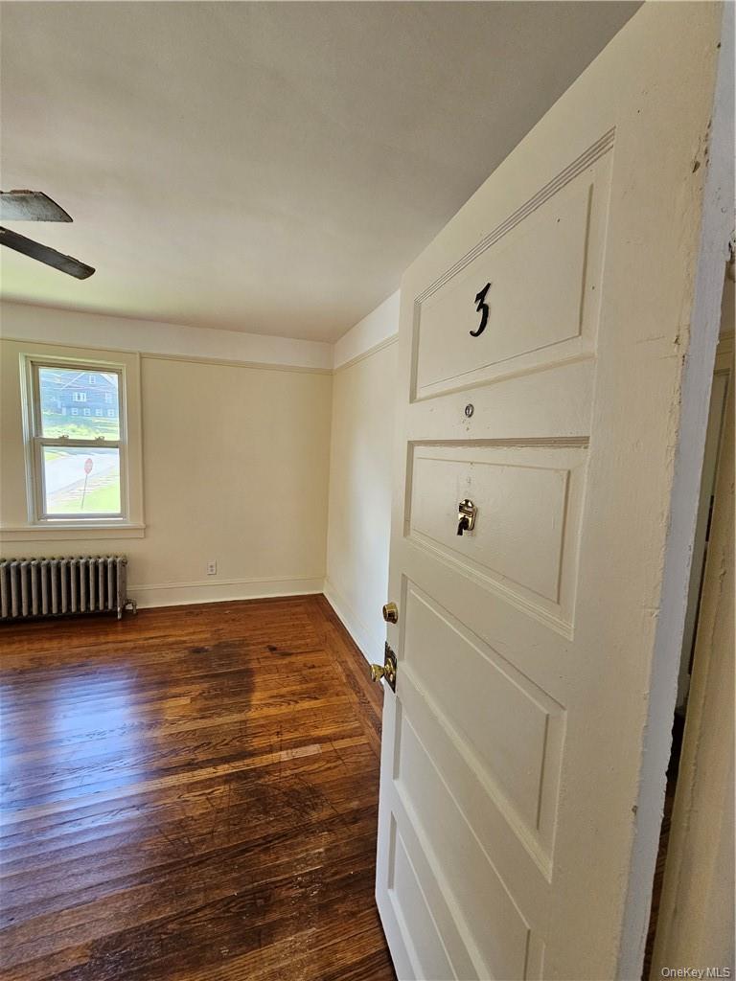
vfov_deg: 106.2
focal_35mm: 13
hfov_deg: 89.9
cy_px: 490
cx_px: 368
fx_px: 369
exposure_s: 1/77
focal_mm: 2.2
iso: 200
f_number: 2.2
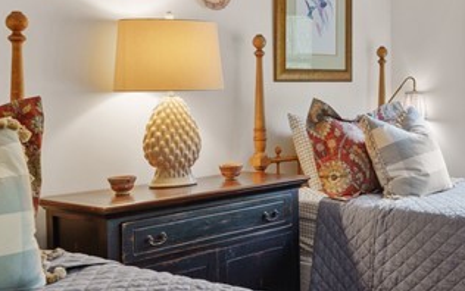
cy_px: 119
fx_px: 710
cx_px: 393
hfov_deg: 34.8
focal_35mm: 56
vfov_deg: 23.2
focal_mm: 16
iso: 1250
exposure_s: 1/15
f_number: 6.3
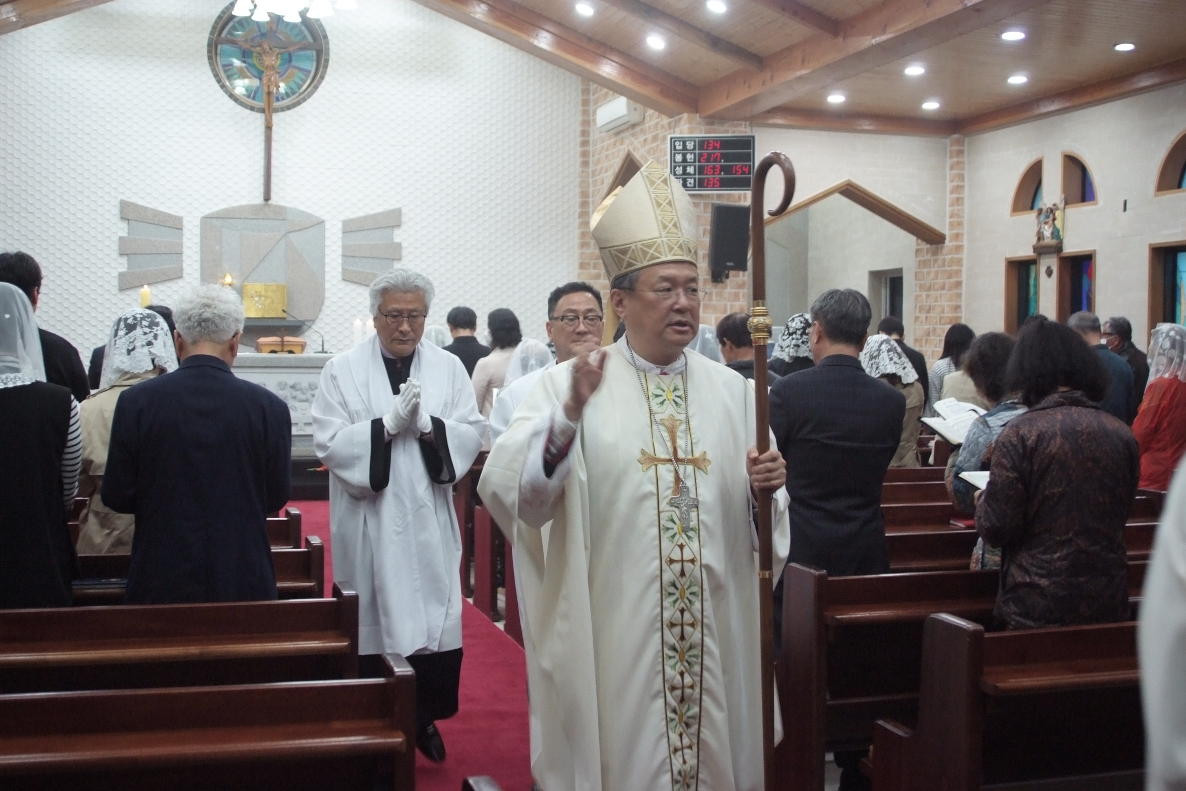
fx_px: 1384
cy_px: 396
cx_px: 593
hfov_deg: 46.4
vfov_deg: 31.9
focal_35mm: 42
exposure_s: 1/57
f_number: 4
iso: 1600
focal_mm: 28
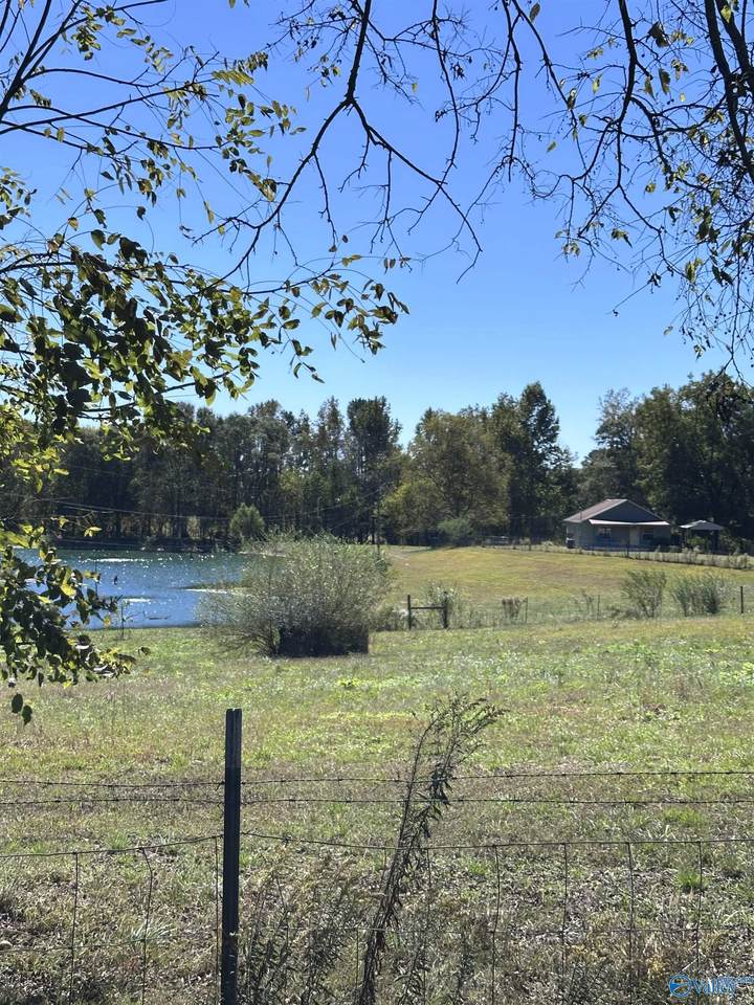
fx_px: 1394
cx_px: 377
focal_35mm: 48
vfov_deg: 39.7
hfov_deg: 30.3
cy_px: 502
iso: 64
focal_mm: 6.86
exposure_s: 1/2028
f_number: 1.78
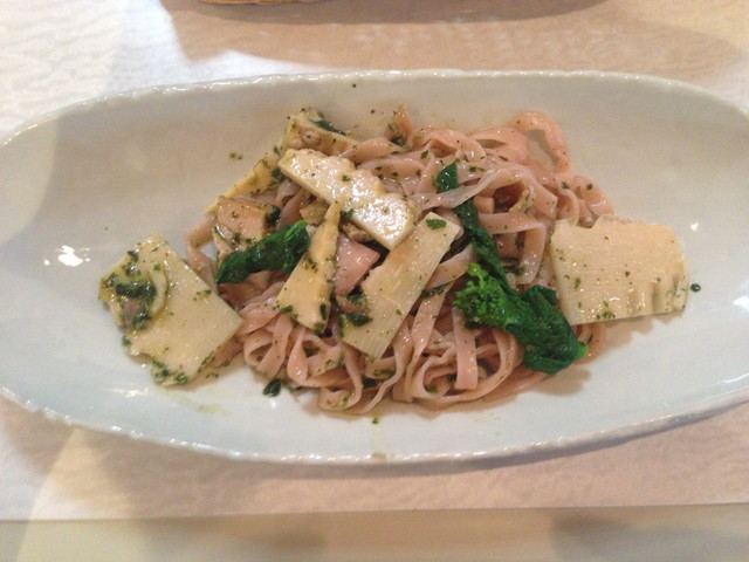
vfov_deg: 42.9
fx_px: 714
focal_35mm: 33
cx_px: 374
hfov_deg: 55.4
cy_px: 281
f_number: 2.4
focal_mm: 4.12
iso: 320
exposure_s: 1/20
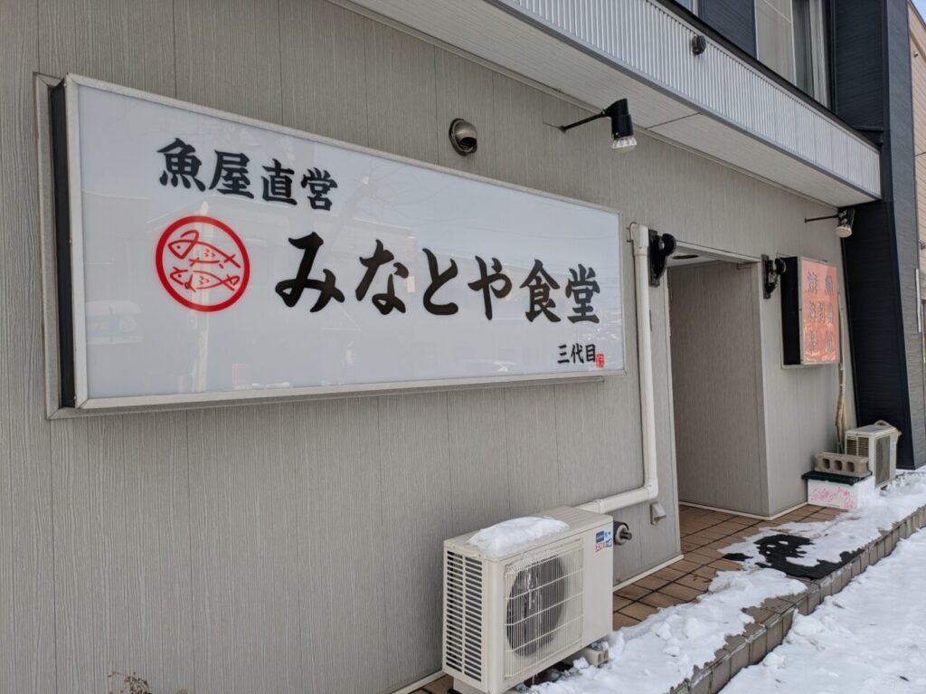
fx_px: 668
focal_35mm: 25
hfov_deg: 69.4
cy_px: 347
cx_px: 463
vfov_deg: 54.8
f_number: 1.89
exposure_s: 1/602
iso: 47
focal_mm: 5.43
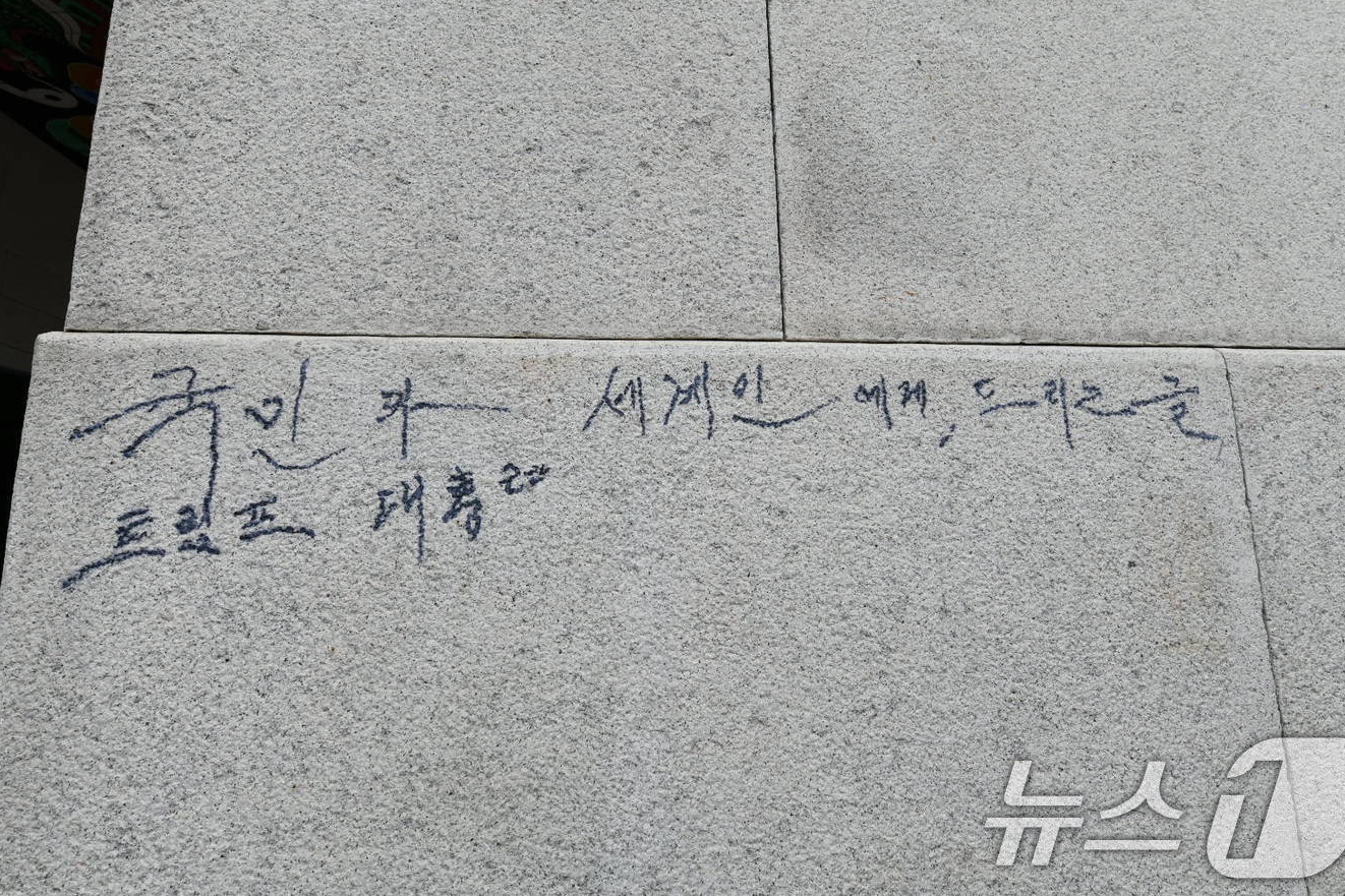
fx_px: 672
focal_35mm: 18
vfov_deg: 67.3
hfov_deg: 90.0
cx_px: 678
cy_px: 424
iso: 400
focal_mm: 17
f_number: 9
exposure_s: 1/800
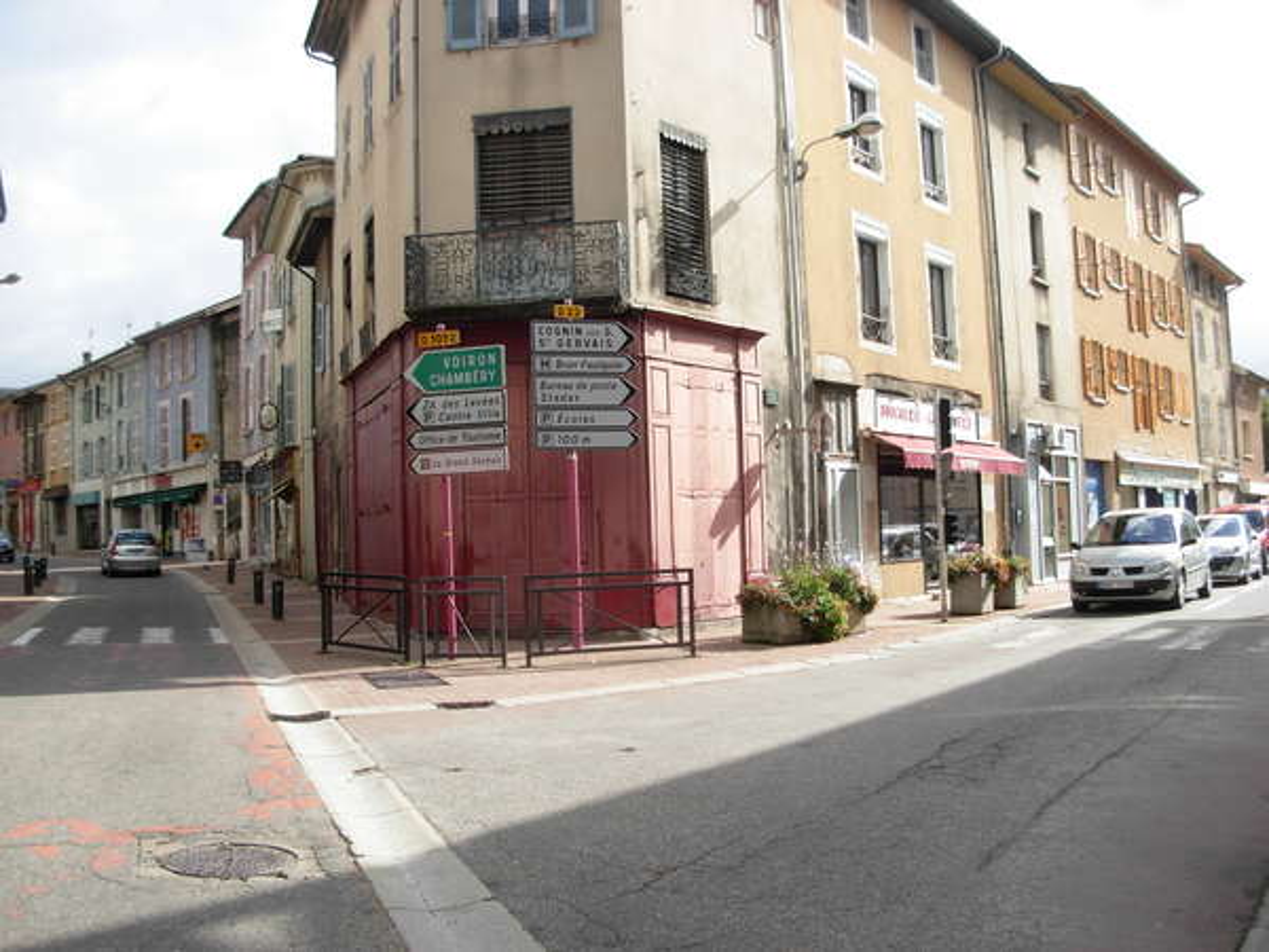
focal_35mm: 38
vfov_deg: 37.7
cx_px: 634
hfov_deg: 49.0
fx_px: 1393
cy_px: 476
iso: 79
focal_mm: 6.3
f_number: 2.9
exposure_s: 1/645
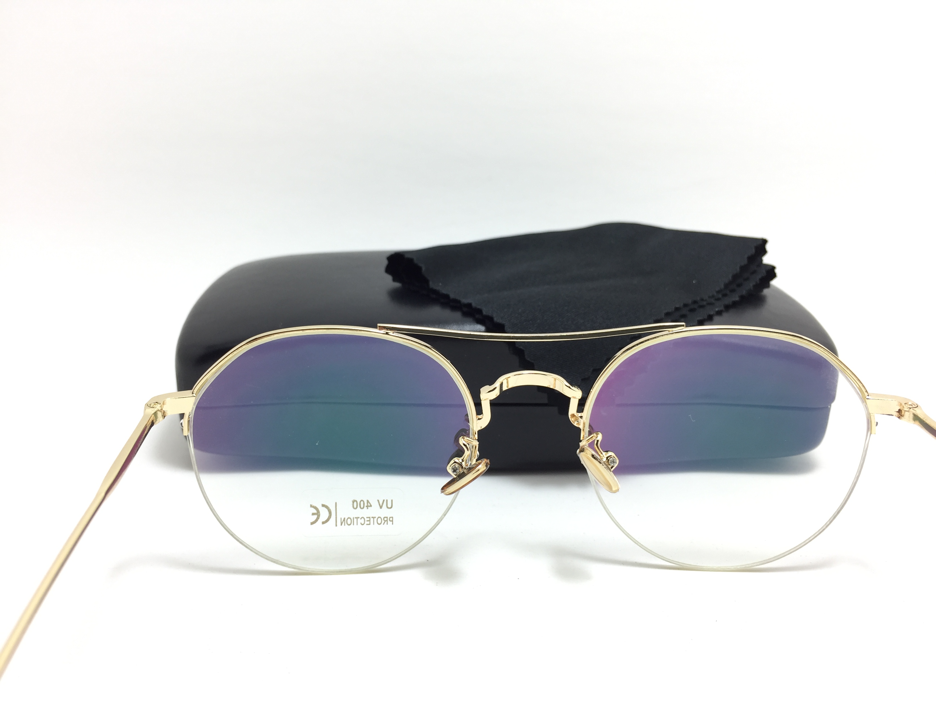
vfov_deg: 48.2
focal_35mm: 29
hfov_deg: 61.7
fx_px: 784
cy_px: 351
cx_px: 468
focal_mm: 4.15
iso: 32
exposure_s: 1/50
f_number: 2.2
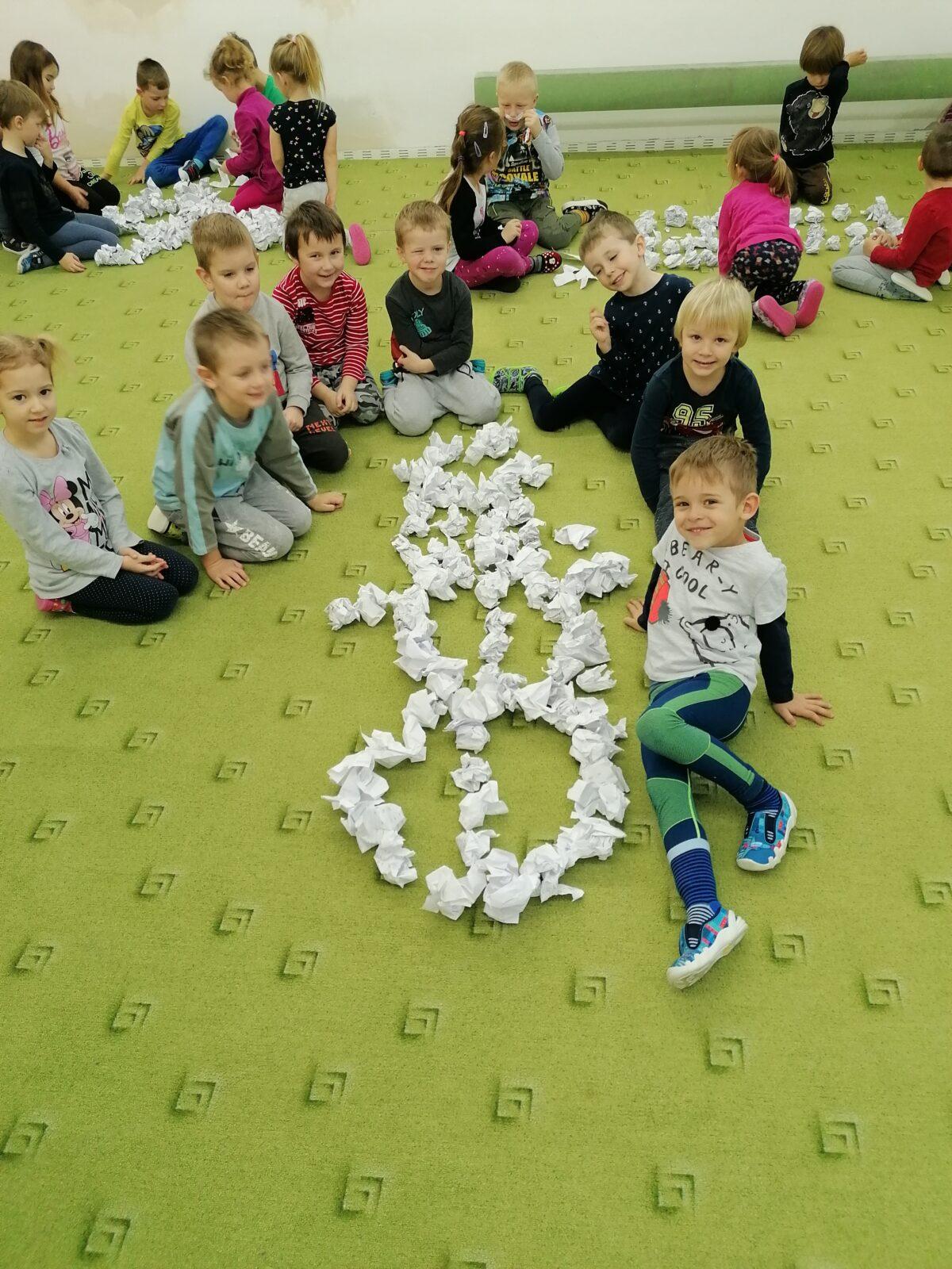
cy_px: 634
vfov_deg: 65.3
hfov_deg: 51.4
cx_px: 476
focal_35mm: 27
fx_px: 990
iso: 160
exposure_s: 1/50
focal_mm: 4.75
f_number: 1.8
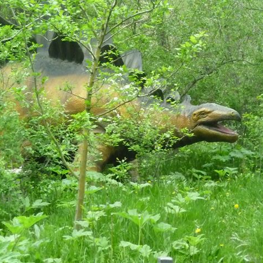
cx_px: 146
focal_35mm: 90
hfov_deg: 19.3
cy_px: 132
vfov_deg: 19.3
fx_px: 774
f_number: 4.9
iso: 1600
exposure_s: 1/640
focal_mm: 13.6
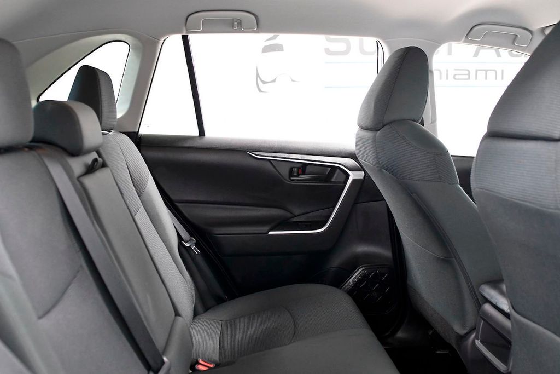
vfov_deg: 36.9
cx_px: 280
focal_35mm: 36
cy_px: 187
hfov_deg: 53.1
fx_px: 560
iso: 2500
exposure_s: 1/80
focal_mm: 24
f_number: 3.5
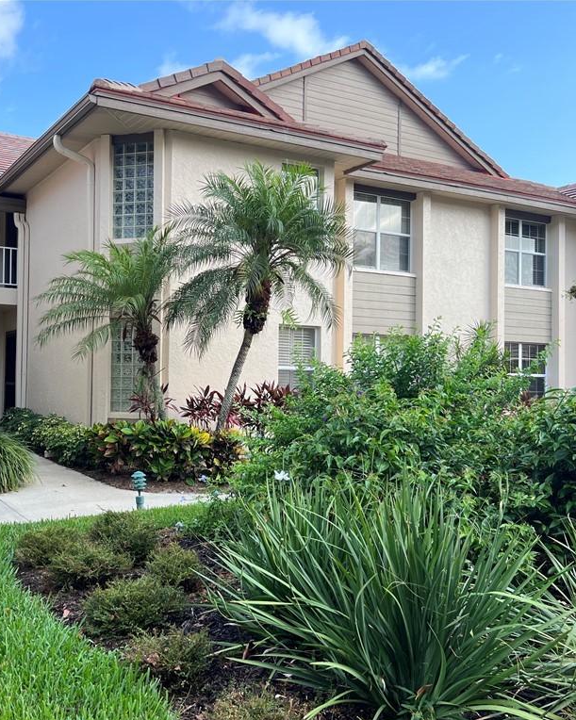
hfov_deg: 42.2
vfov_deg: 52.8
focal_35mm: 34
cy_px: 361
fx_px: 725
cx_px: 154
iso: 50
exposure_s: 1/687
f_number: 1.5
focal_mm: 5.7
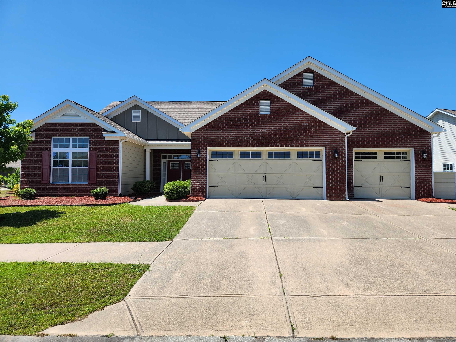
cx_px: 228
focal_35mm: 23
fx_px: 303
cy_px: 171
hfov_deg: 73.9
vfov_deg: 58.9
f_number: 1.8
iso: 20
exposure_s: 1/1606
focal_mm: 5.4
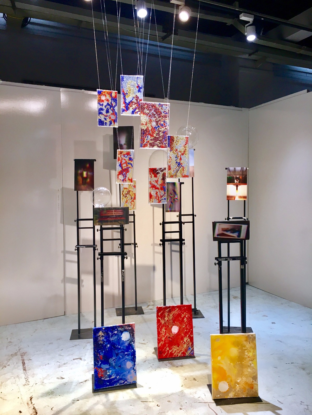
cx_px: 156
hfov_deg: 48.2
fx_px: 349
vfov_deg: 61.7
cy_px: 208
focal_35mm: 29
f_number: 2.2
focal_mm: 4.15
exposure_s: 1/33
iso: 25
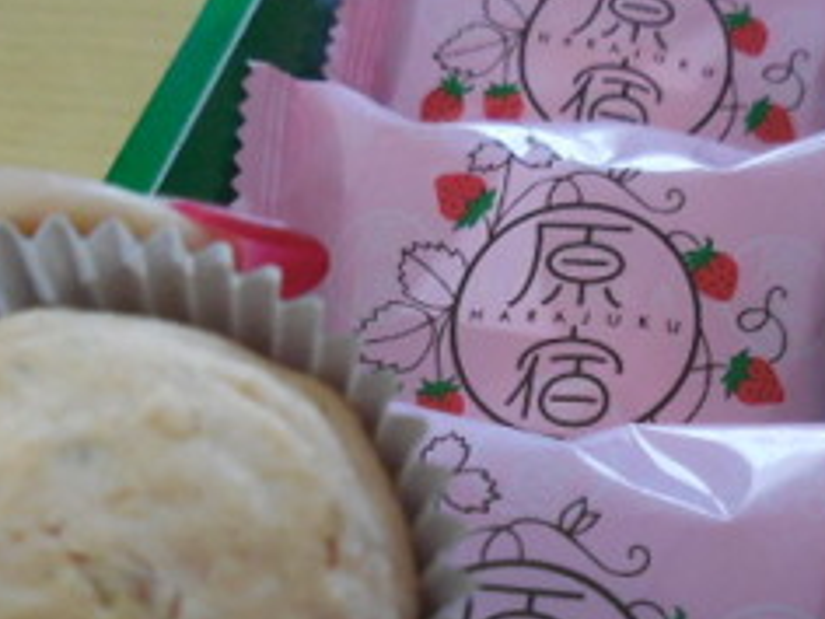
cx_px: 577
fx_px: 1263
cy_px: 470
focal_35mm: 53
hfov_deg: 35.7
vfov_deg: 27.1
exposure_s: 1/13
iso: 800
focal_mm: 4.5
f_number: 3.3
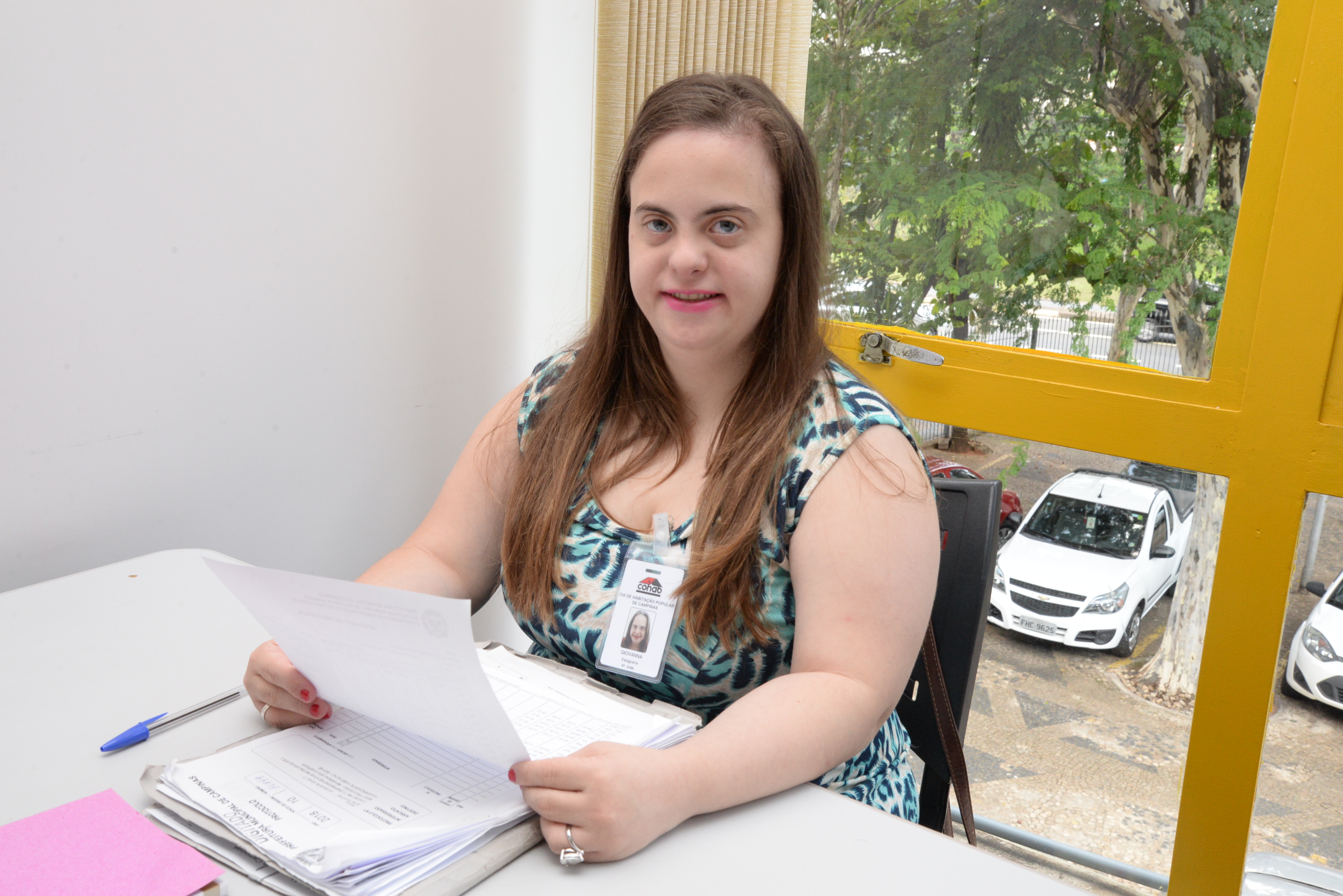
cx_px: 672
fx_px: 1306
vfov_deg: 37.9
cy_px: 448
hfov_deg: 54.4
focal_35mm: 35
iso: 2000
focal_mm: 35
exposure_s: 1/80
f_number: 14
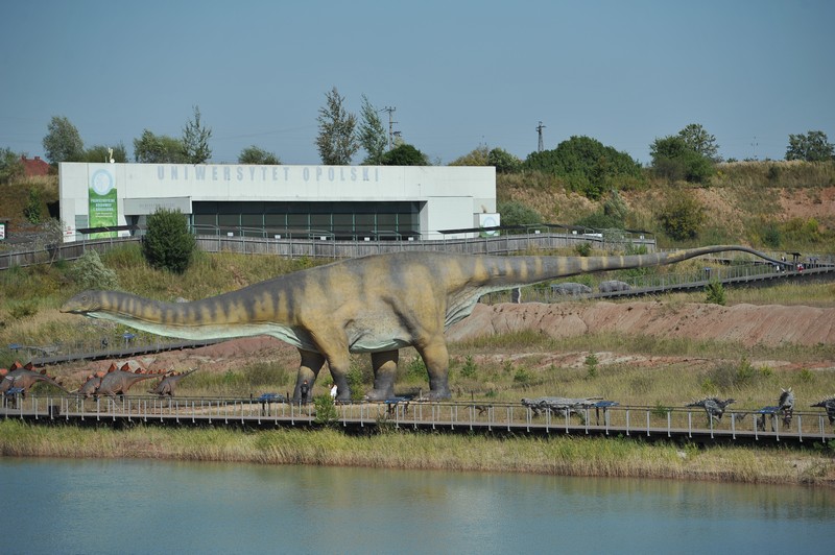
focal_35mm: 180
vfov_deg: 7.6
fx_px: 4171
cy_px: 278
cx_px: 418
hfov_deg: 11.4
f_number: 5
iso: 200
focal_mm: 180
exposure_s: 1/2000
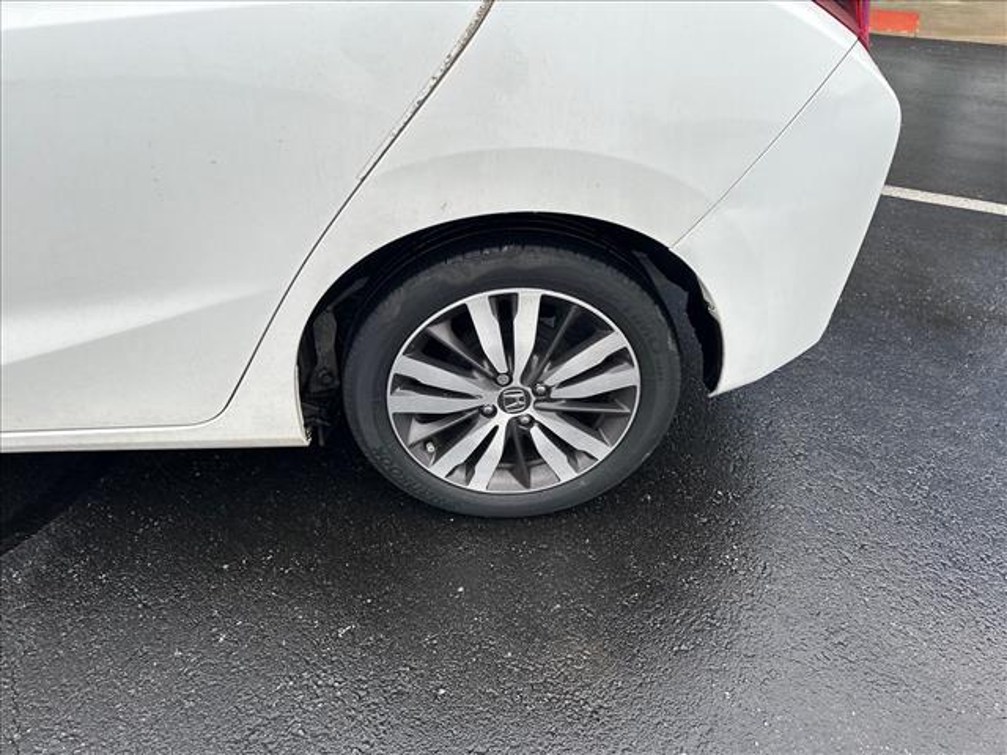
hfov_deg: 71.6
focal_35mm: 24
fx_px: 698
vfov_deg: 56.8
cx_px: 504
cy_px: 378
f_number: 1.78
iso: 80
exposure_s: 1/261
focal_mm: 6.86
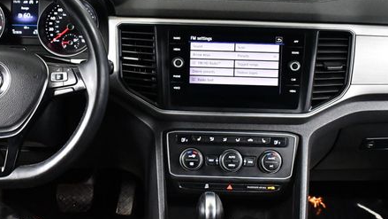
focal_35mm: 55
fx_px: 566
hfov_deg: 37.3
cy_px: 136
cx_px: 122
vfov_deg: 21.8
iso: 5600
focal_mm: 18
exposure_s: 1/60
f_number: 3.5
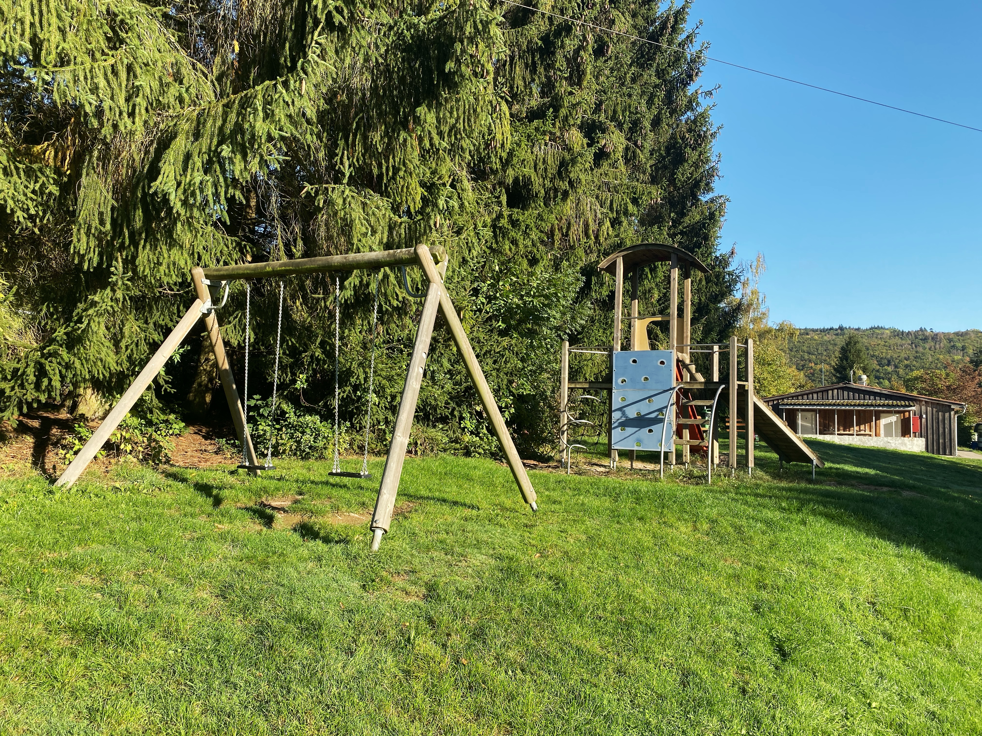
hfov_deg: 67.3
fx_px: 738
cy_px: 368
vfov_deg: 53.1
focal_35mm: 26
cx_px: 491
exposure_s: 1/898
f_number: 1.8
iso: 32
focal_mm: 4.25
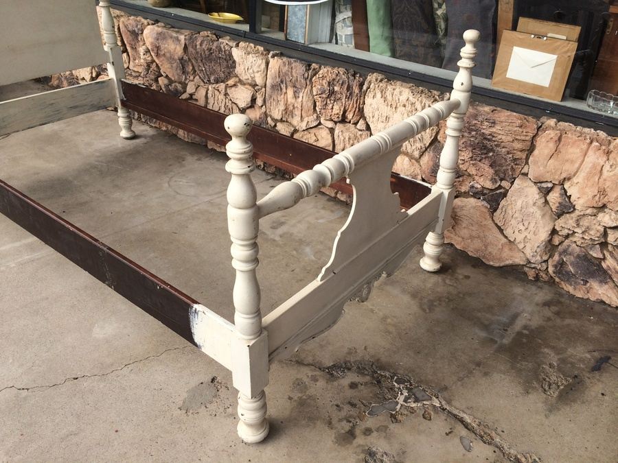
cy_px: 232
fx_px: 536
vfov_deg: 46.8
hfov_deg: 60.0
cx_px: 309
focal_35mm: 30
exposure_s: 1/1053
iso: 32
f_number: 2.2
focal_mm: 4.12
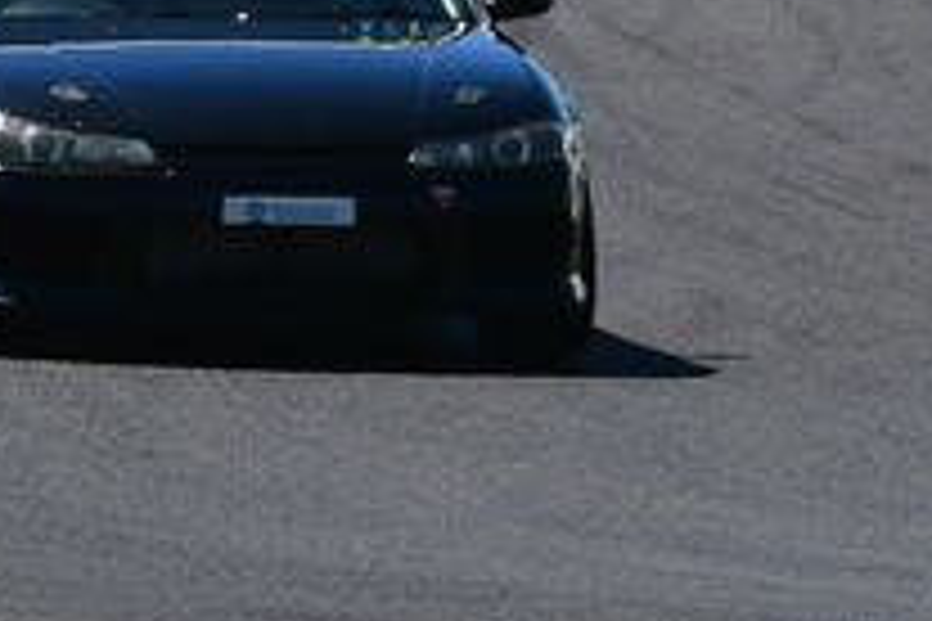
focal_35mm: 2257
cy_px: -493
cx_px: 45
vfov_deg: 0.6
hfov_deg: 0.9
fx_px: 58427
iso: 500
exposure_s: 1/640
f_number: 13
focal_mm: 390
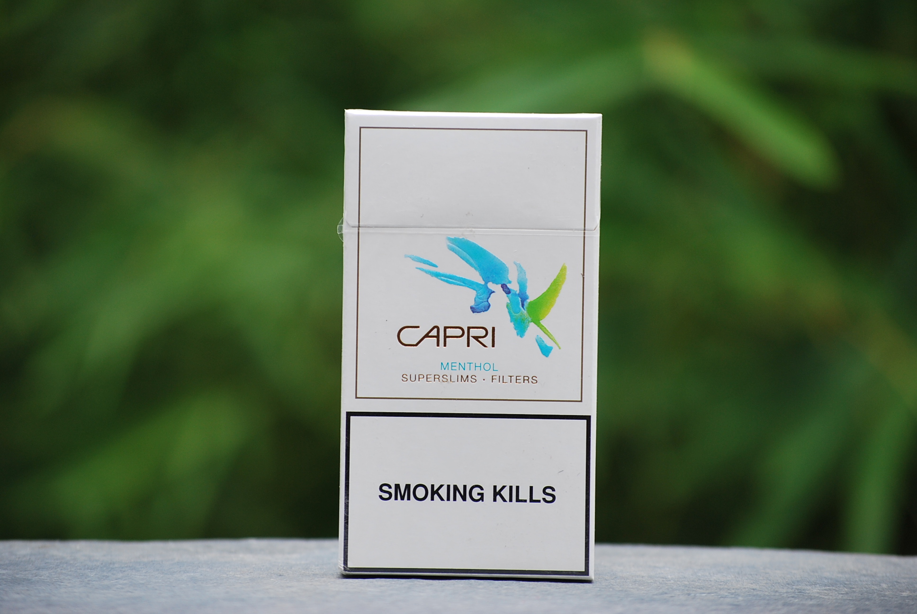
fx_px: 4208
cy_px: 307
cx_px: 458
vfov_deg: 8.3
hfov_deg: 12.4
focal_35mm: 165
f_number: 4.8
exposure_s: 1/320
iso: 200
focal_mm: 110
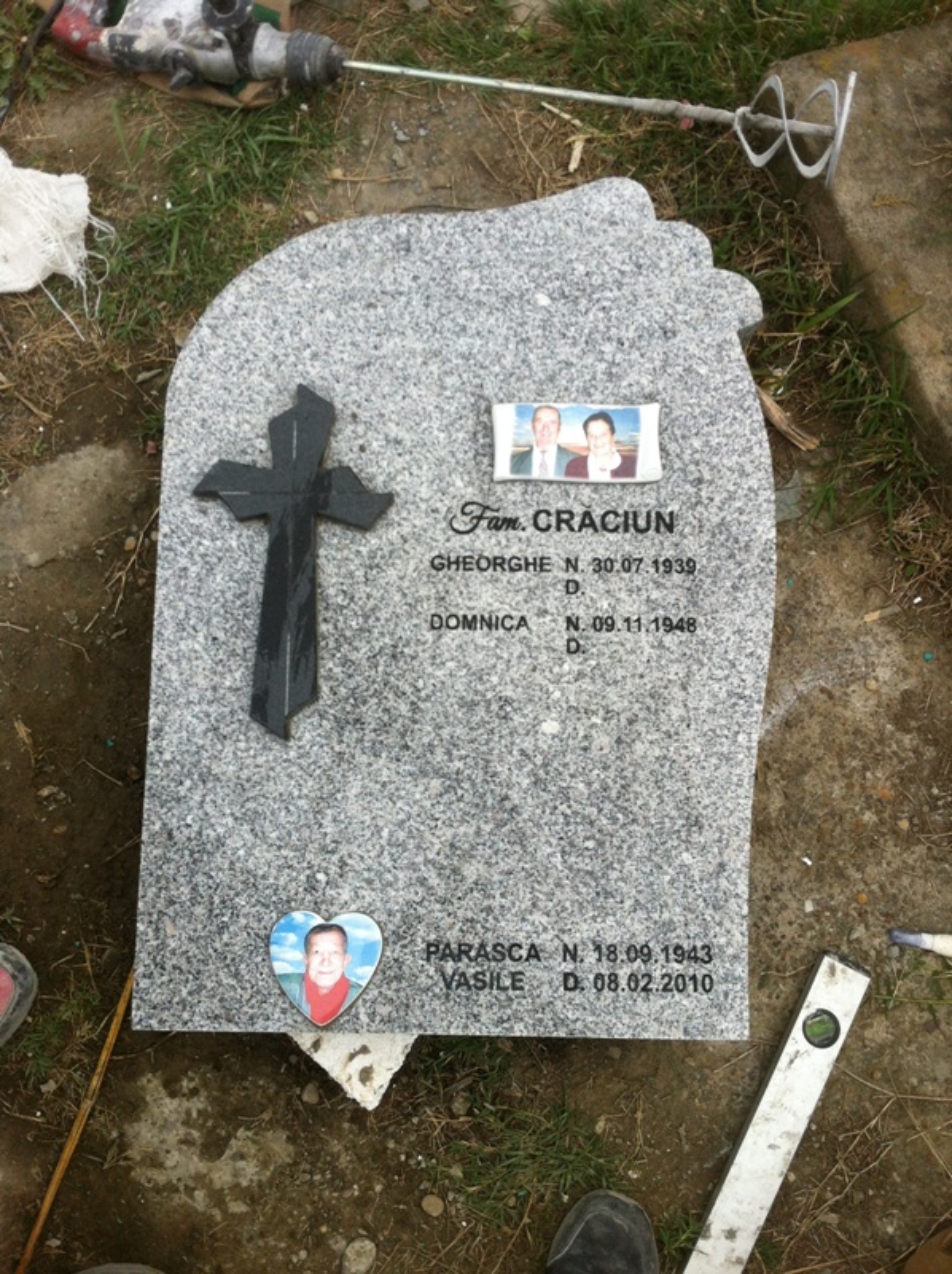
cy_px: 637
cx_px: 476
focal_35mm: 35
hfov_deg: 40.6
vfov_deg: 52.7
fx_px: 1286
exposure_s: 1/1077
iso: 80
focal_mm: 3.85
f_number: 2.8
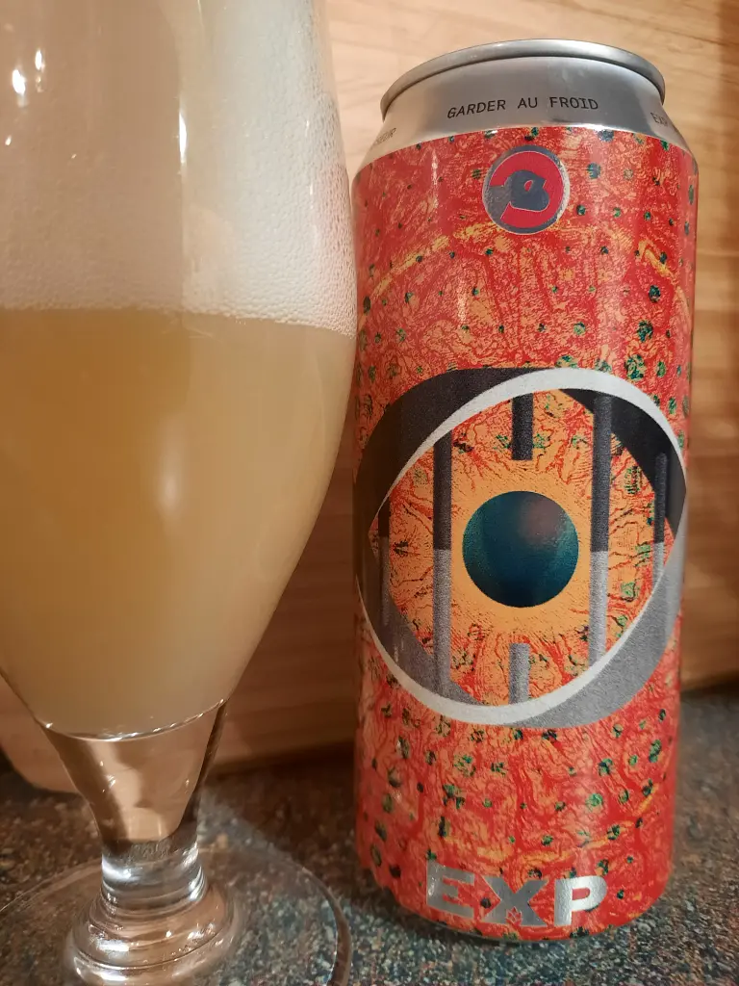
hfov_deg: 54.9
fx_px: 712
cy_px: 493
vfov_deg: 69.4
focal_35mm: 25
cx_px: 370
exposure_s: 1/40
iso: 320
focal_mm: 4.6
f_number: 2
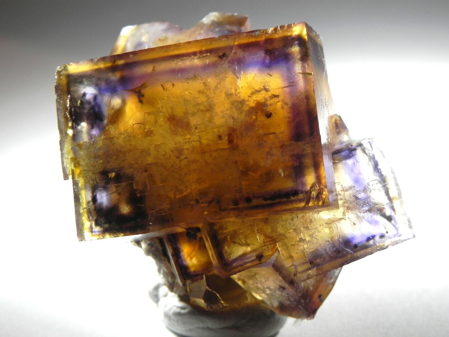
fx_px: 1362
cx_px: 224
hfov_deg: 18.7
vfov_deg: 14.1
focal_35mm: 105
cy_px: 168
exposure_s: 1/102
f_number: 4
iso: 160
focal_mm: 18.8
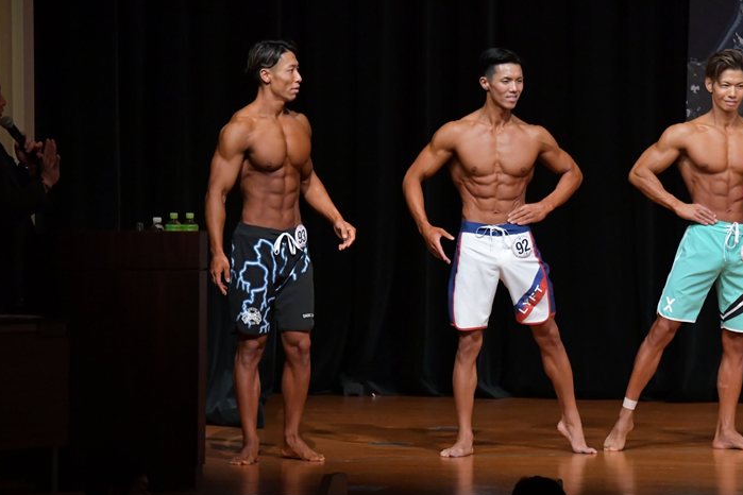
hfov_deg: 7.7
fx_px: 5490
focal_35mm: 266
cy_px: 255
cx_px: 389
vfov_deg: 5.2
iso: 5000
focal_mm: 160
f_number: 5.6
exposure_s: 1/400
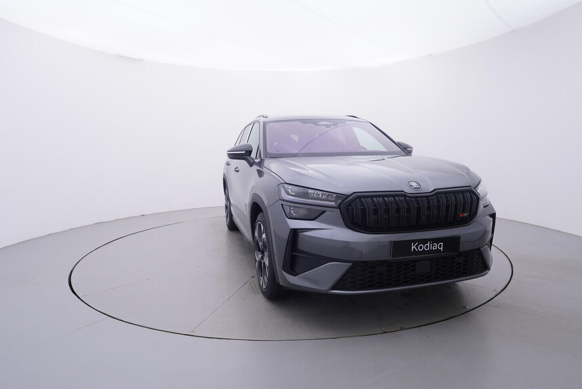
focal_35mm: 22
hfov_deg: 77.3
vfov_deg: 56.2
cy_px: 194
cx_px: 291
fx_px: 364
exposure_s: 1/80
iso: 200
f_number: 5
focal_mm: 15
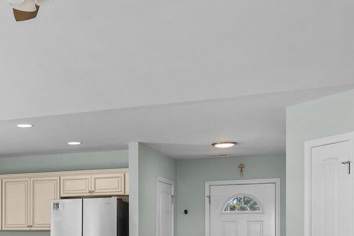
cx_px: 15
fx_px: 599
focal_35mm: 61
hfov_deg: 30.9
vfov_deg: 21.4
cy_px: 238
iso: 800
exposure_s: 1/15
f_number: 5
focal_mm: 17
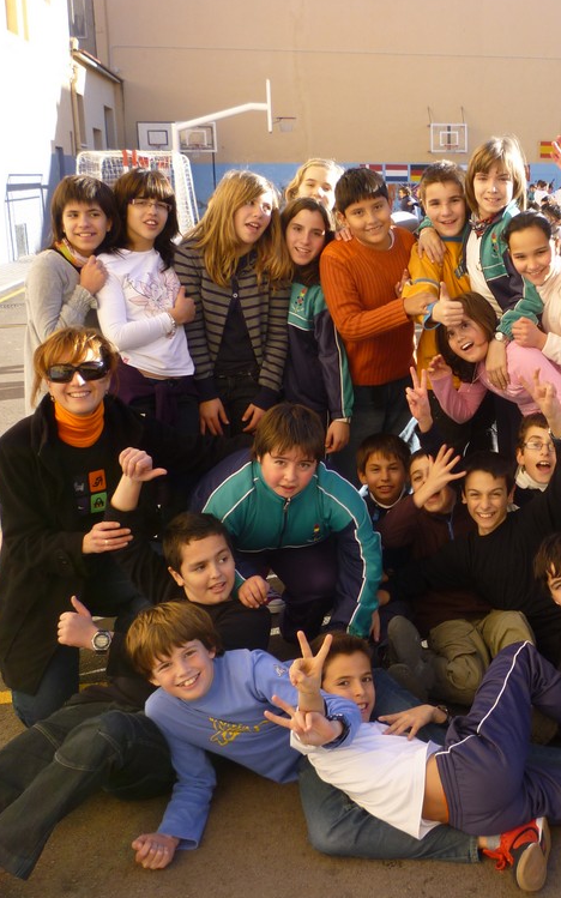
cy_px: 447
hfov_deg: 29.1
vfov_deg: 47.2
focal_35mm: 42
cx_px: 523
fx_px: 1028
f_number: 3.3
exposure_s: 1/200
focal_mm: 5.2
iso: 80
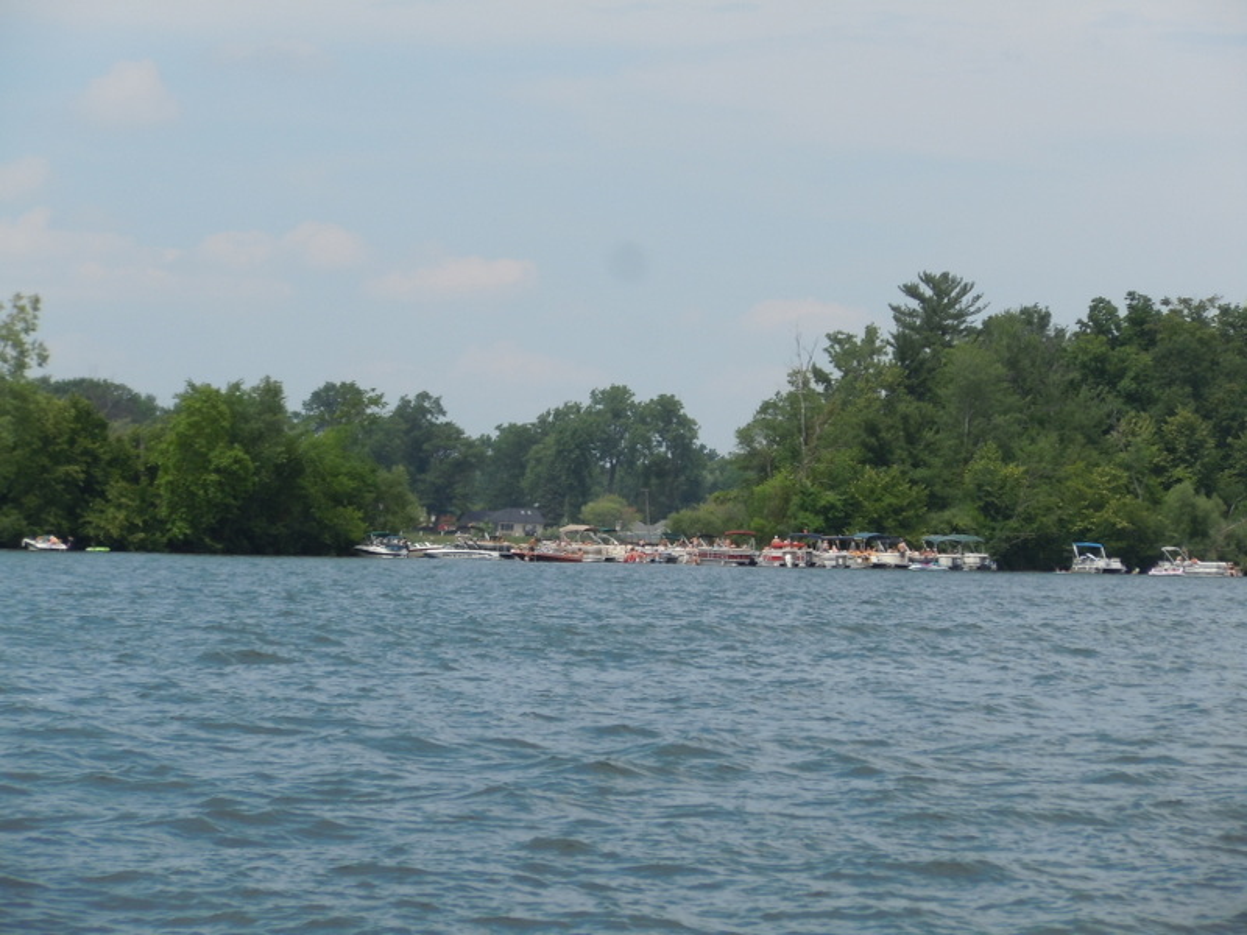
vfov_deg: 8.9
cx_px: 624
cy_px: 468
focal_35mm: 166
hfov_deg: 11.9
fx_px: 5980
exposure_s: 1/500
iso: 100
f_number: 5.5
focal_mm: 29.8
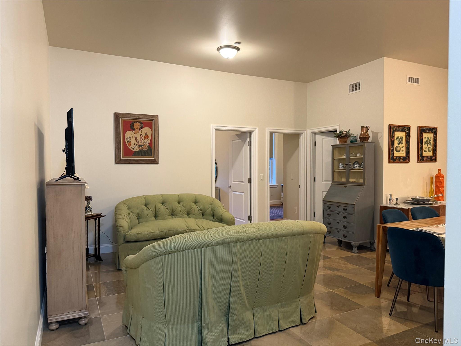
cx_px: 230
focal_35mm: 24
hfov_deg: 71.6
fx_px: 320
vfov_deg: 56.8
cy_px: 173
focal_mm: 6.76
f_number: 1.78
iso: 320
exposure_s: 1/60
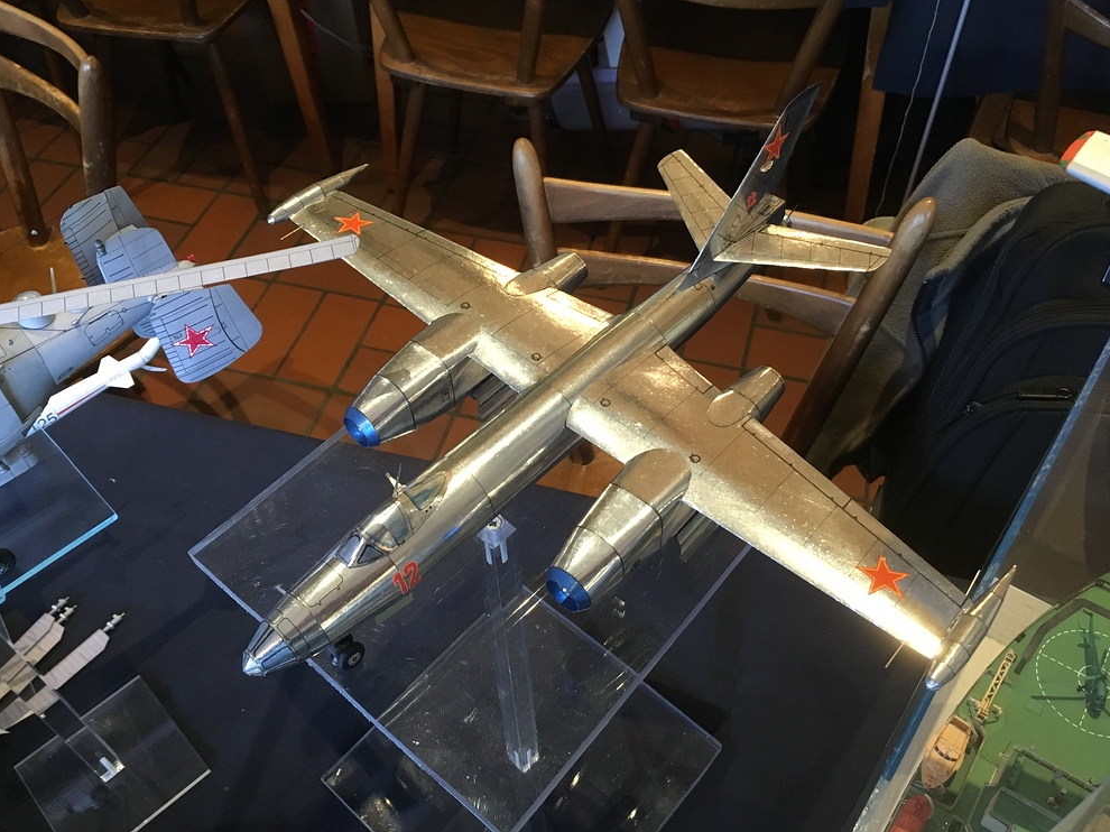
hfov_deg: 60.0
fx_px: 962
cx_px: 554
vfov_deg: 46.8
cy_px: 412
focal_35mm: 30
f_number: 2.2
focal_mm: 4.15
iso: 200
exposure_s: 1/25
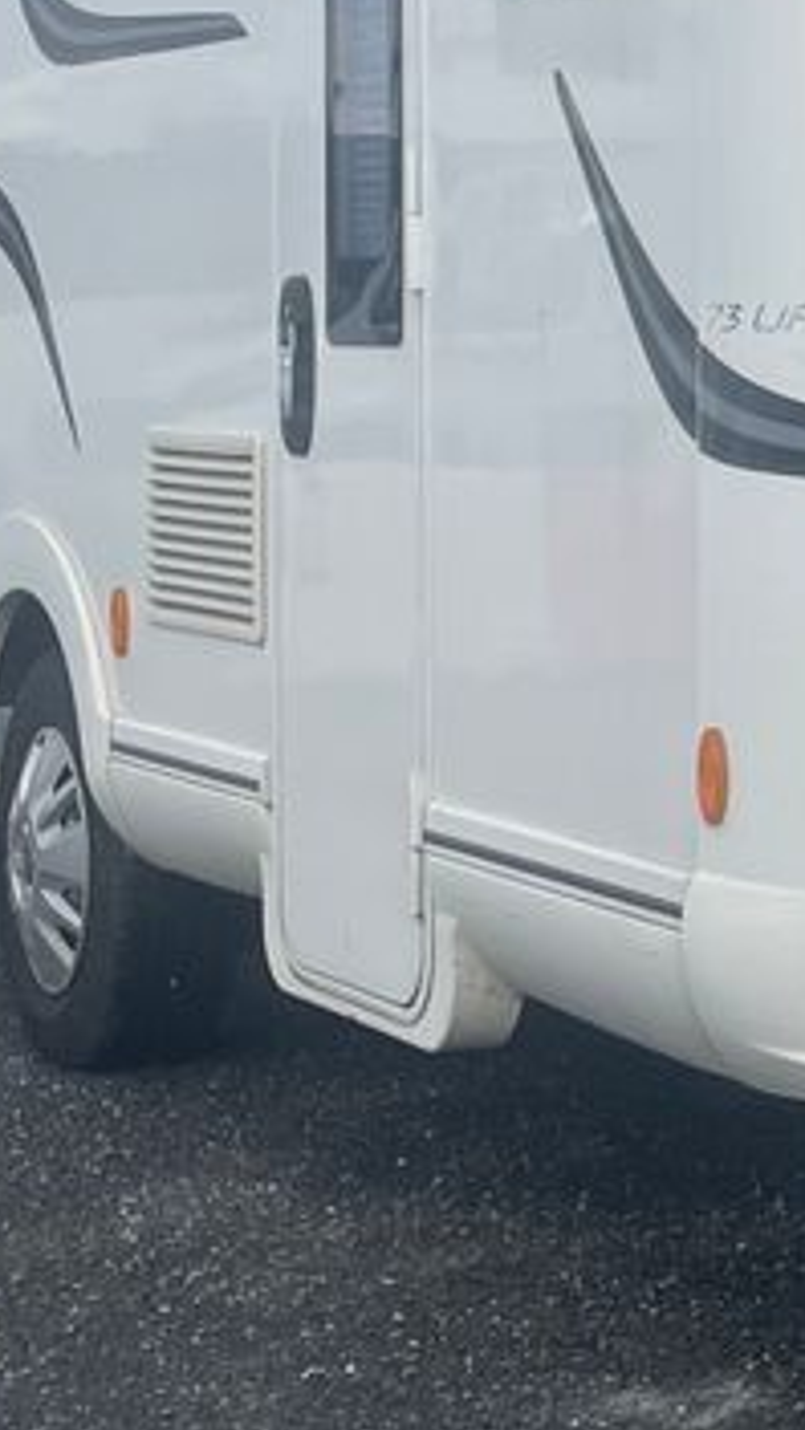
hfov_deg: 10.6
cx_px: 1699
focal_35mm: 103
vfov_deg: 20.6
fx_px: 3909
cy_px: 333
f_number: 1.6
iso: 32
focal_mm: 4.2
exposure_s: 1/1490
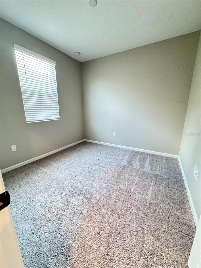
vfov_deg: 102.1
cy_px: 134
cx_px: 100
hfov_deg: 85.7
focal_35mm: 14
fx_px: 108
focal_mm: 2.22
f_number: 2.2
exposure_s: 1/60
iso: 500
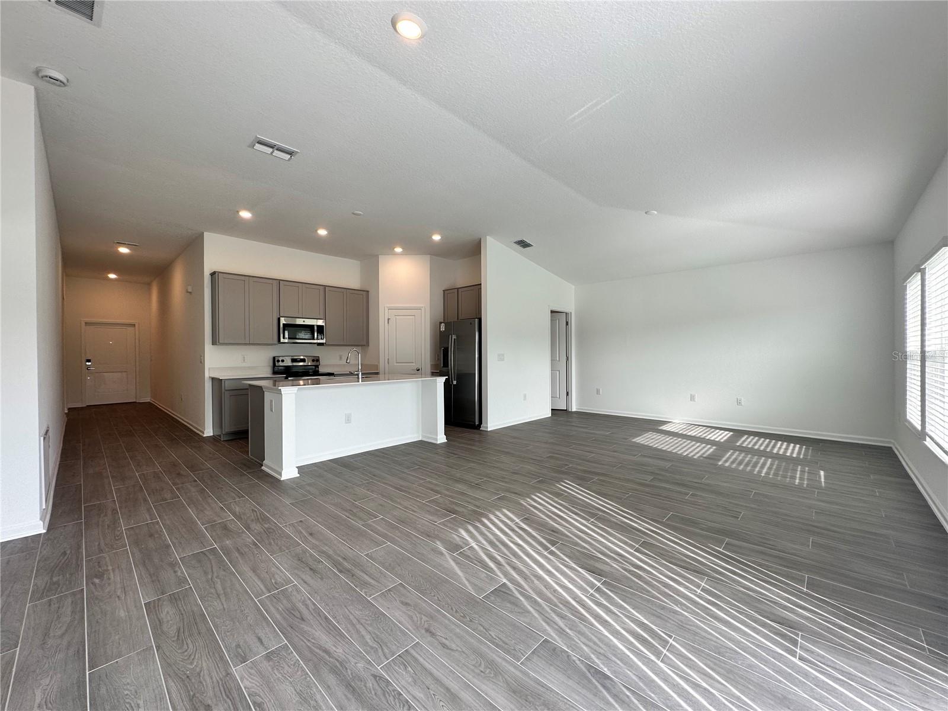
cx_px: 474
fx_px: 383
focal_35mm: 14
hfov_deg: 102.1
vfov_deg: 85.7
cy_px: 356
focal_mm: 2.22
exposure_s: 1/120
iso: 50
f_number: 2.2
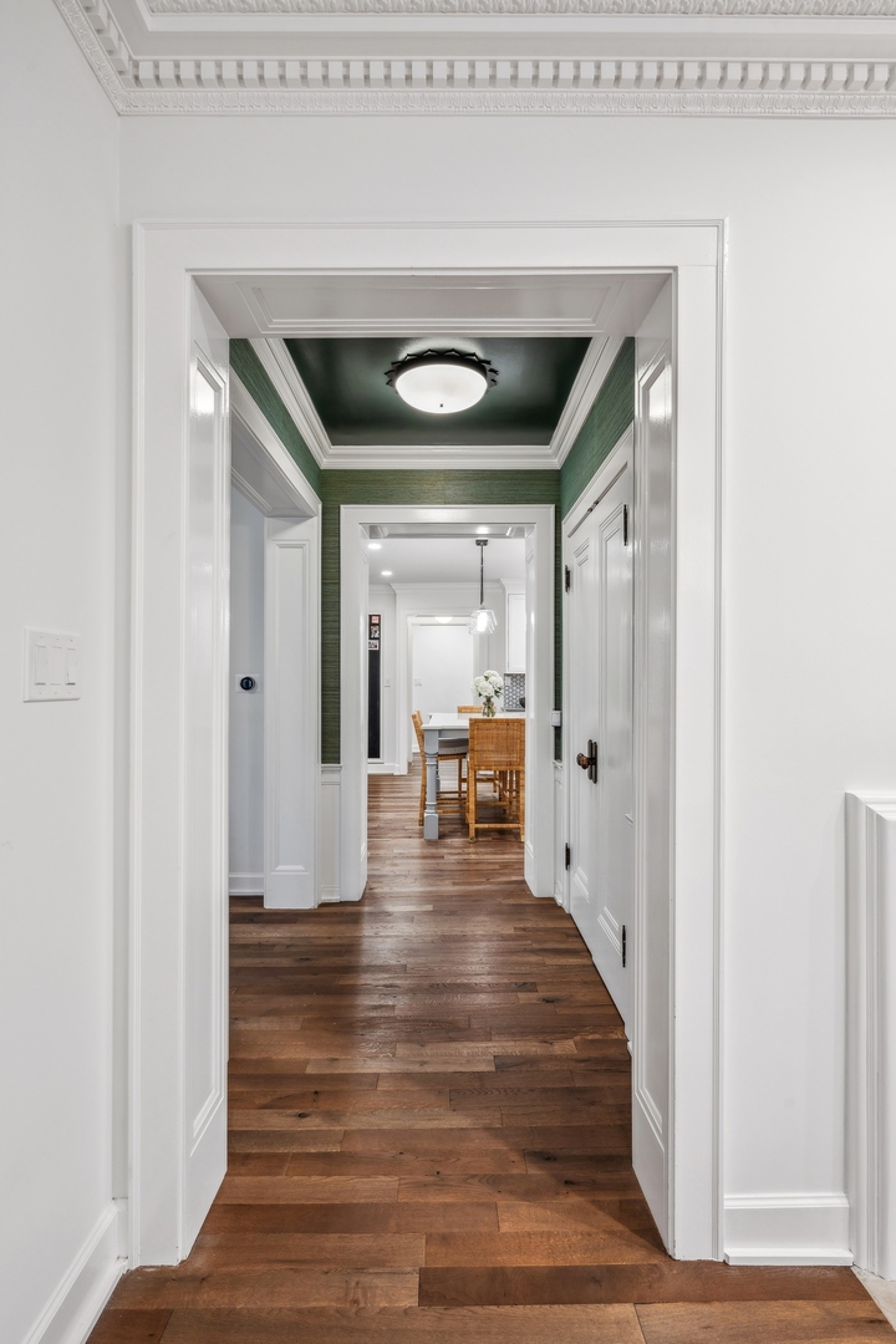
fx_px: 653
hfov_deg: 68.9
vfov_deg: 91.6
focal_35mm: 18
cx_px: 448
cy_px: 672
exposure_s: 1/3.33
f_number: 9.5
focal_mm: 17.5
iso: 200
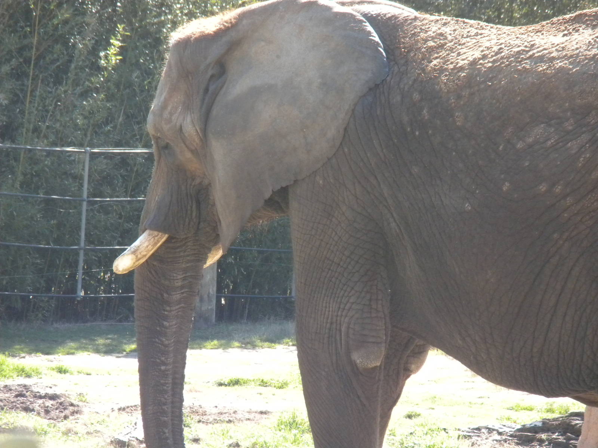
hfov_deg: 7.6
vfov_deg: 5.7
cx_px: 299
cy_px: 224
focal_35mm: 260
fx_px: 4492
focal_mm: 46.2
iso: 400
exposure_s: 1/417
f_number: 5.3
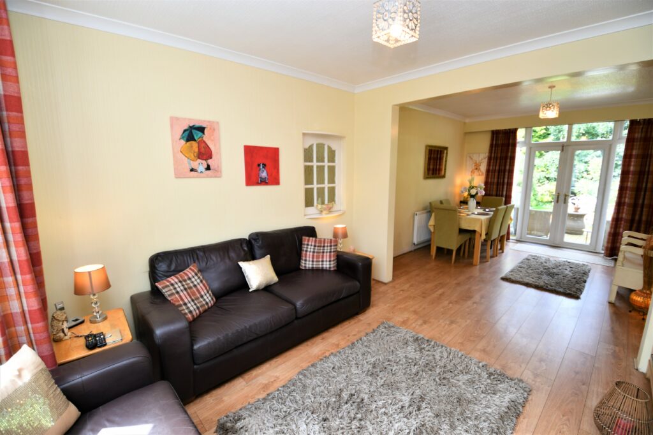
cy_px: 218
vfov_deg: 77.3
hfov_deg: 100.4
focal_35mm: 15
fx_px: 272
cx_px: 326
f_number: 3.5
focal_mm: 10
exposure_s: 1/50
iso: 100
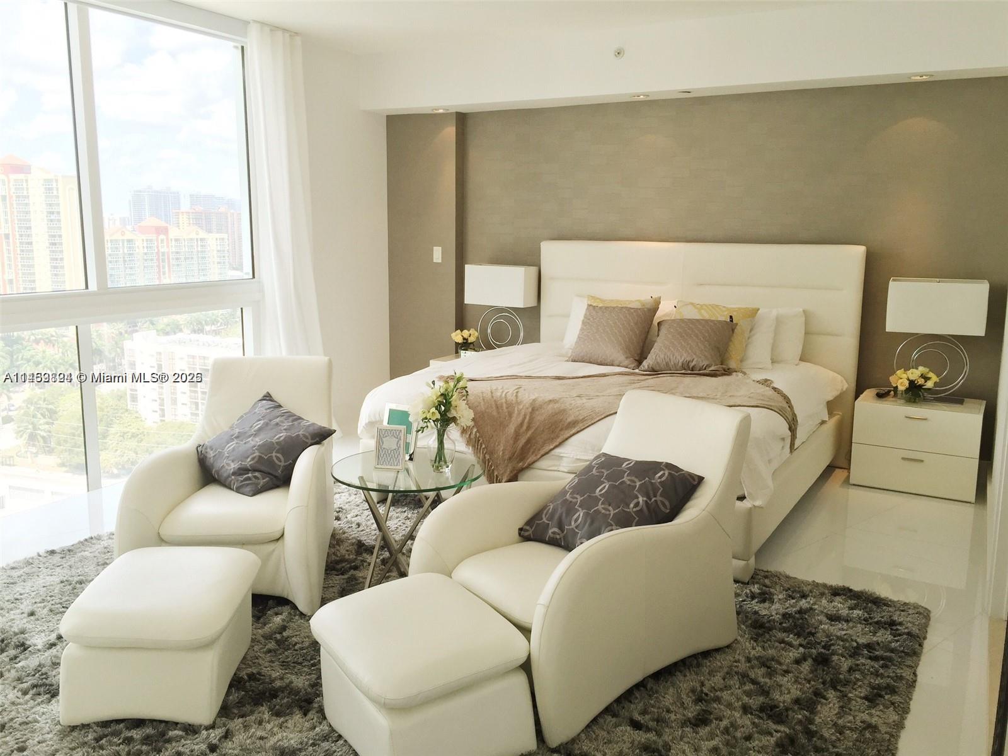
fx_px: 844
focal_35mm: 29
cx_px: 504
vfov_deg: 48.2
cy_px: 378
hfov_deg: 61.7
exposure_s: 1/299
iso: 32
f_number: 2.2
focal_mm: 4.15
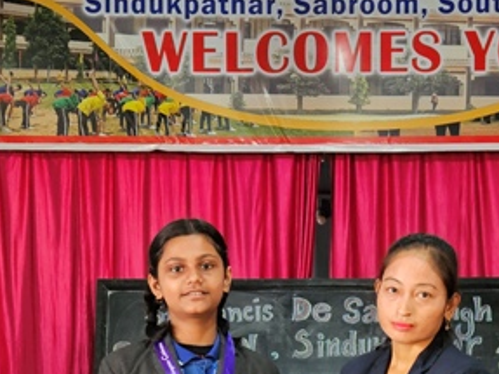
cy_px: 484
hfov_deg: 23.8
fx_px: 1182
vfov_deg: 17.0
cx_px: 287
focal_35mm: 82
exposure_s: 1/100
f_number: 1.8
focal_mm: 5.4
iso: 80
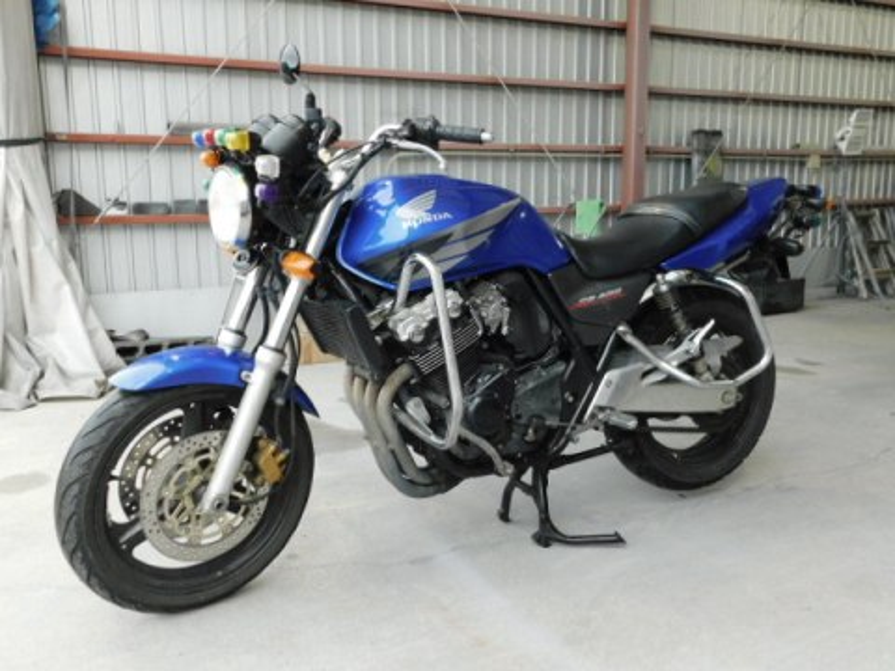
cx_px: 448
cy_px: 336
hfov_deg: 60.0
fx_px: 776
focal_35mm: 30
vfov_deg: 46.8
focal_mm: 5.3
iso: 125
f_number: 3.2
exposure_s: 1/40
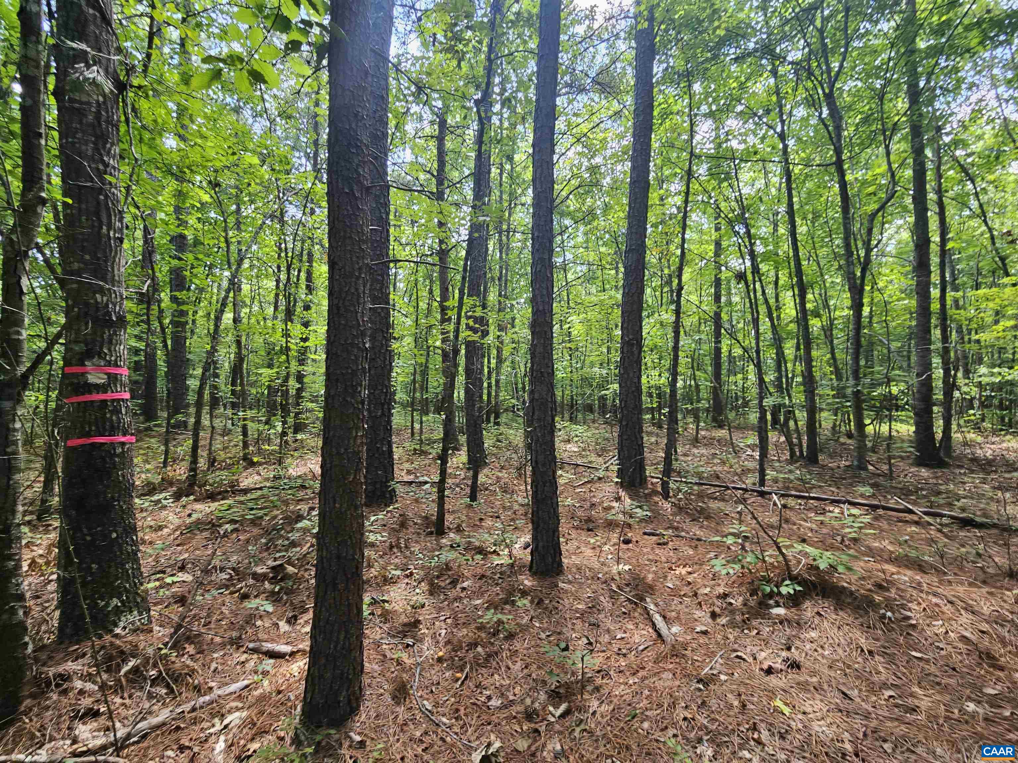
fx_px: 382
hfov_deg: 106.2
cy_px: 382
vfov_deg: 89.9
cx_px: 509
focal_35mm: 13
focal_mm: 2.2
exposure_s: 1/60
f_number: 2.2
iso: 50
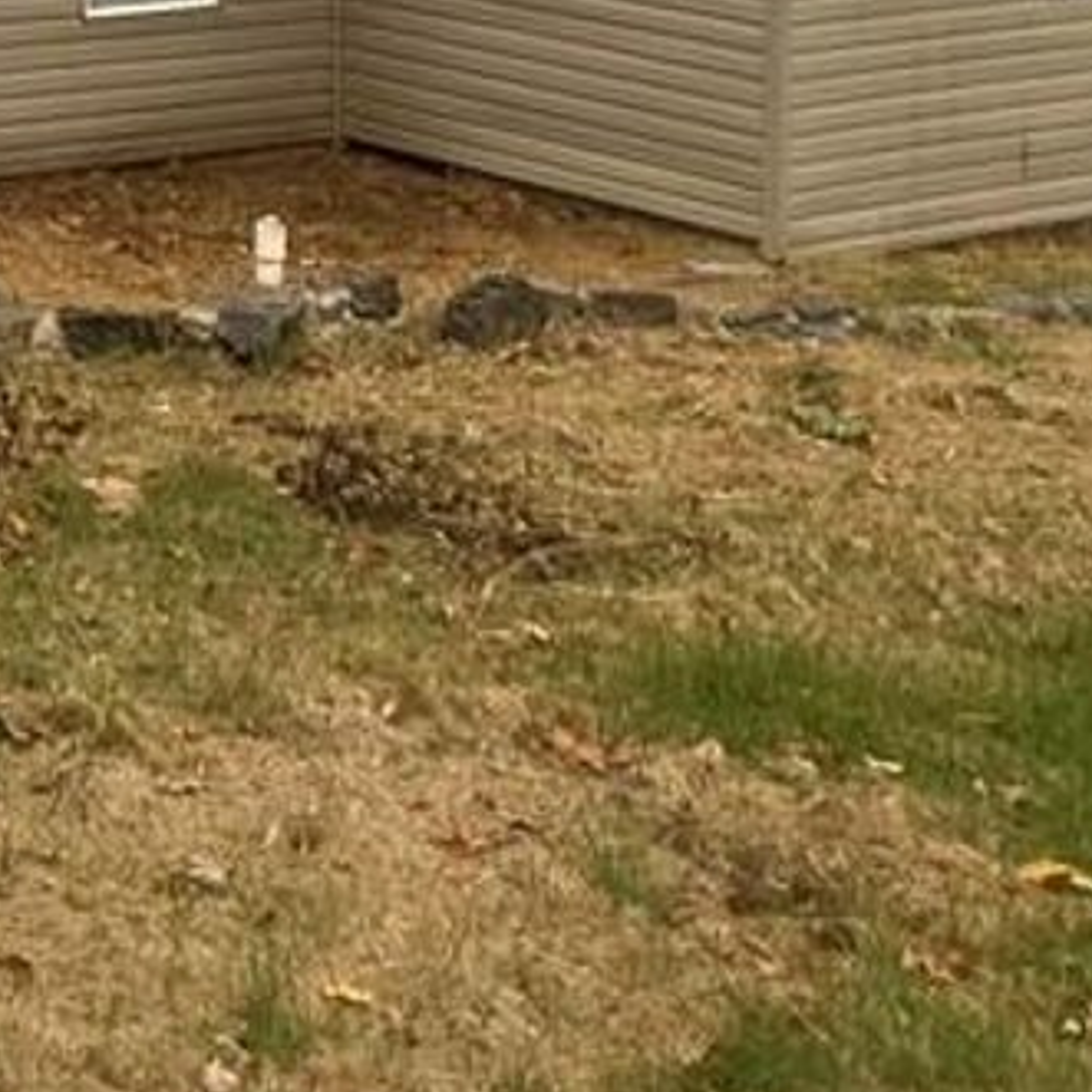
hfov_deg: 16.0
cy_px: -483
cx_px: -691
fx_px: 3462
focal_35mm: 97
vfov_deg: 16.5
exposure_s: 1/444
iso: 80
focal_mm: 6.86
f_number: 1.78
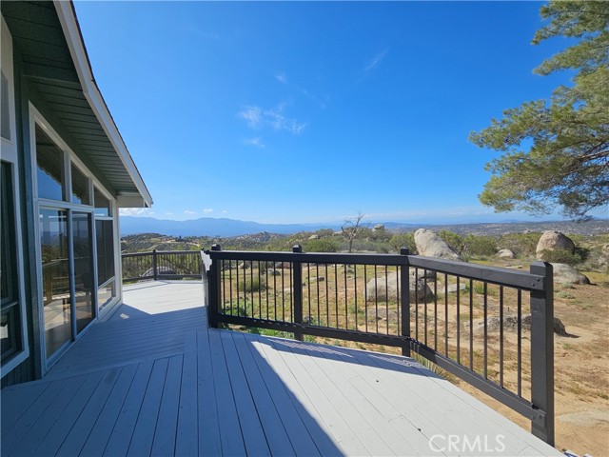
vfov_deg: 89.9
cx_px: 304
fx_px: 229
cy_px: 228
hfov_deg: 106.2
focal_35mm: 13
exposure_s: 1/3381
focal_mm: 2.2
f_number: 2.2
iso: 50
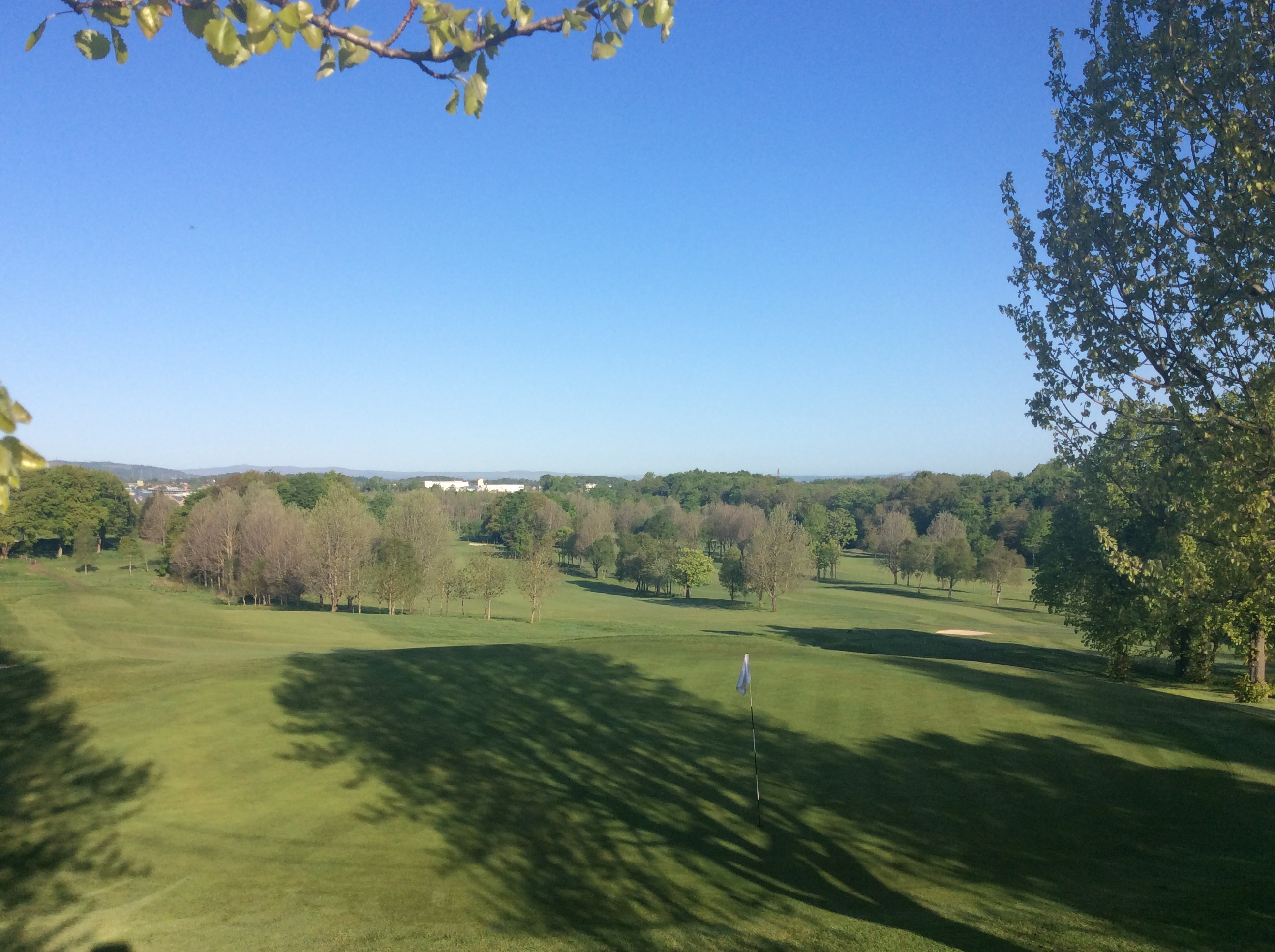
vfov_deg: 44.1
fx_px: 1177
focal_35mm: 32
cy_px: 476
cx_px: 638
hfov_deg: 56.9
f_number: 2.4
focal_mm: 3.3
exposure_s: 1/1217
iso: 32
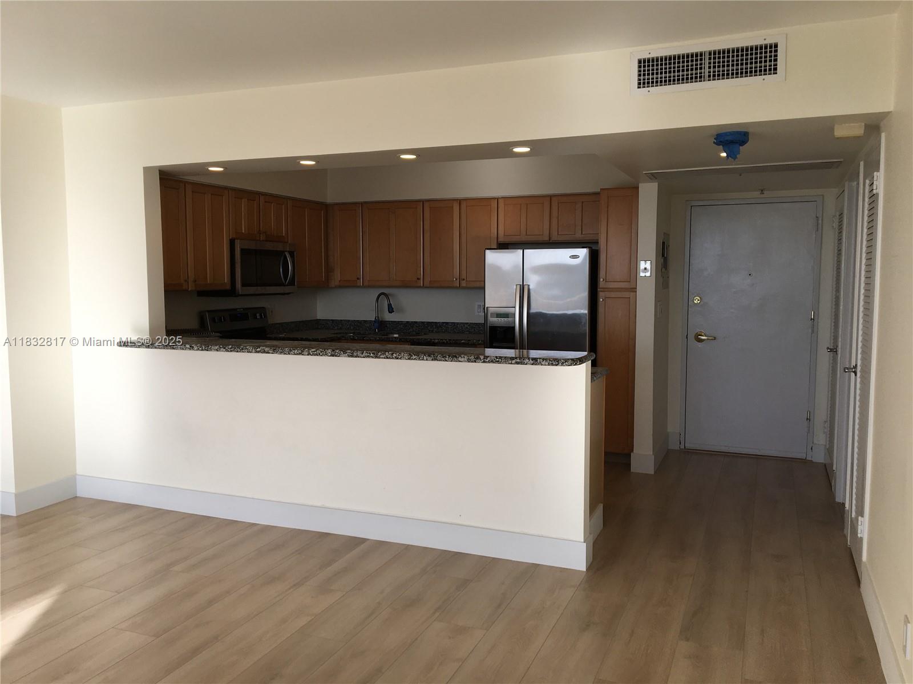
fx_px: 765
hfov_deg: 61.7
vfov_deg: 48.2
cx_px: 456
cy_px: 342
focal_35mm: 29
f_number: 2.2
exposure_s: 1/262
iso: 25
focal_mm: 4.15
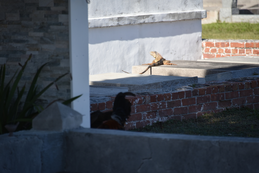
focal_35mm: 300
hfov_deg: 6.9
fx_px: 2159
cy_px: 86
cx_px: 130
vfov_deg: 4.6
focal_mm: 300
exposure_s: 1/640
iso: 200
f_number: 5.6
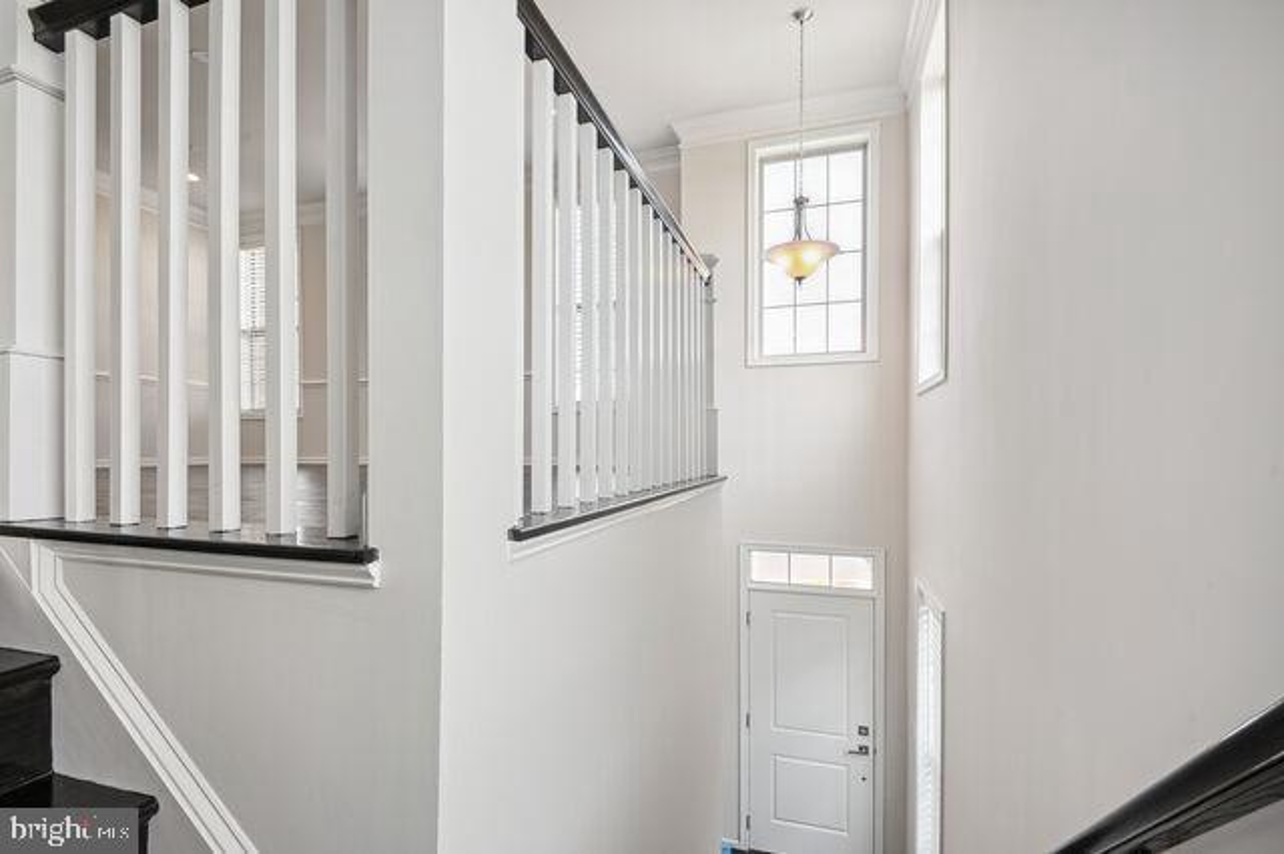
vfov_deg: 73.7
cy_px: 427
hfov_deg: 96.8
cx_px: 642
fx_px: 570
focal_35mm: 16
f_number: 8
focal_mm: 16
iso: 200
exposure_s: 1/15
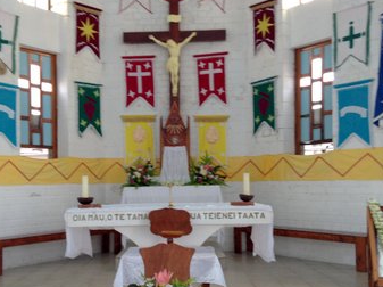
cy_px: 169
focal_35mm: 47
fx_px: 519
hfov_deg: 40.4
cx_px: 169
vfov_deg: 30.8
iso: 32
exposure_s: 1/40
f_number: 2.4
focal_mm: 3.3
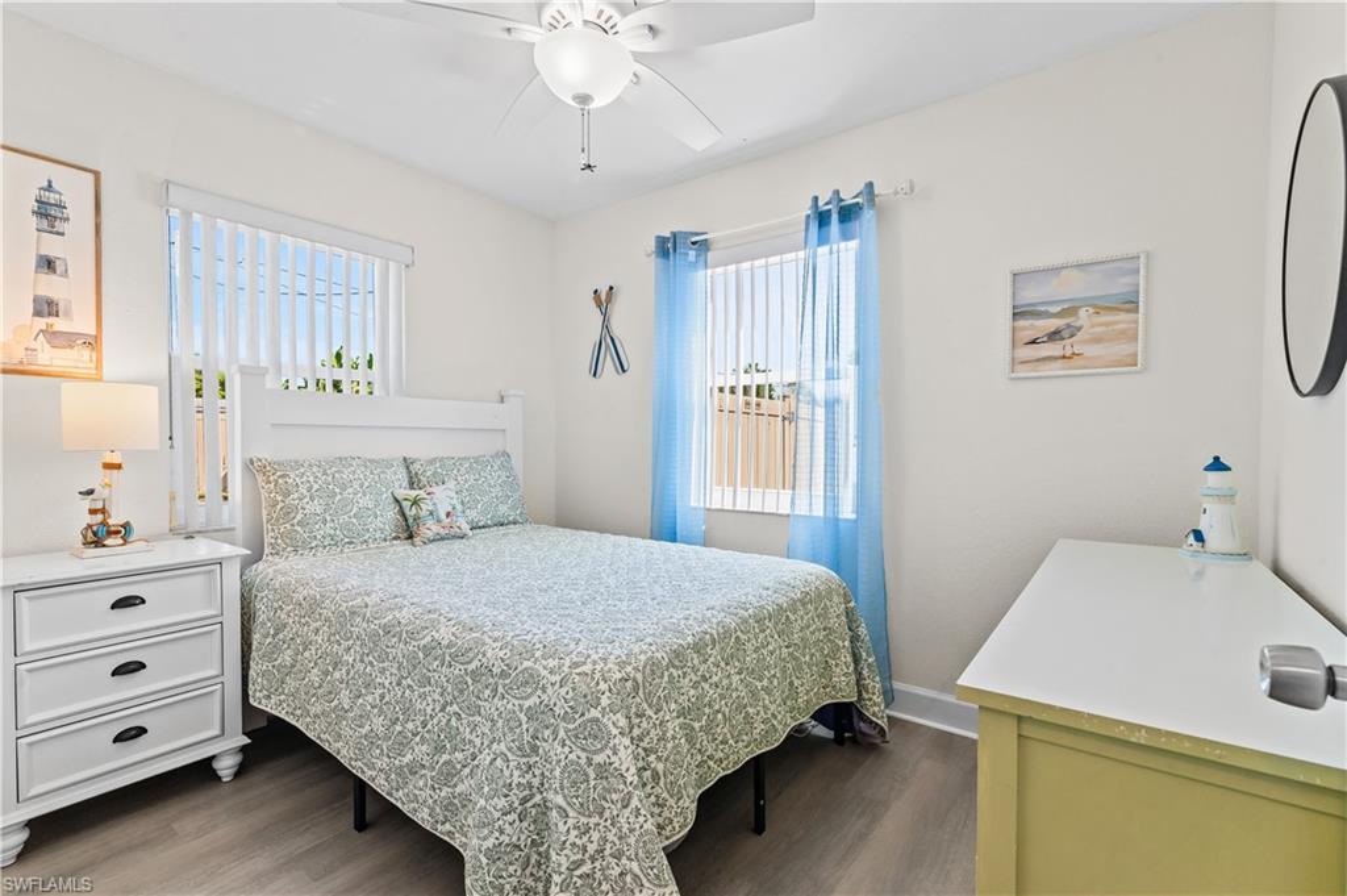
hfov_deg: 96.8
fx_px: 598
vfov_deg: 73.7
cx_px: 674
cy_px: 448
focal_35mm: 16
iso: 320
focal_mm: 16
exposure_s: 1/20
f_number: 10
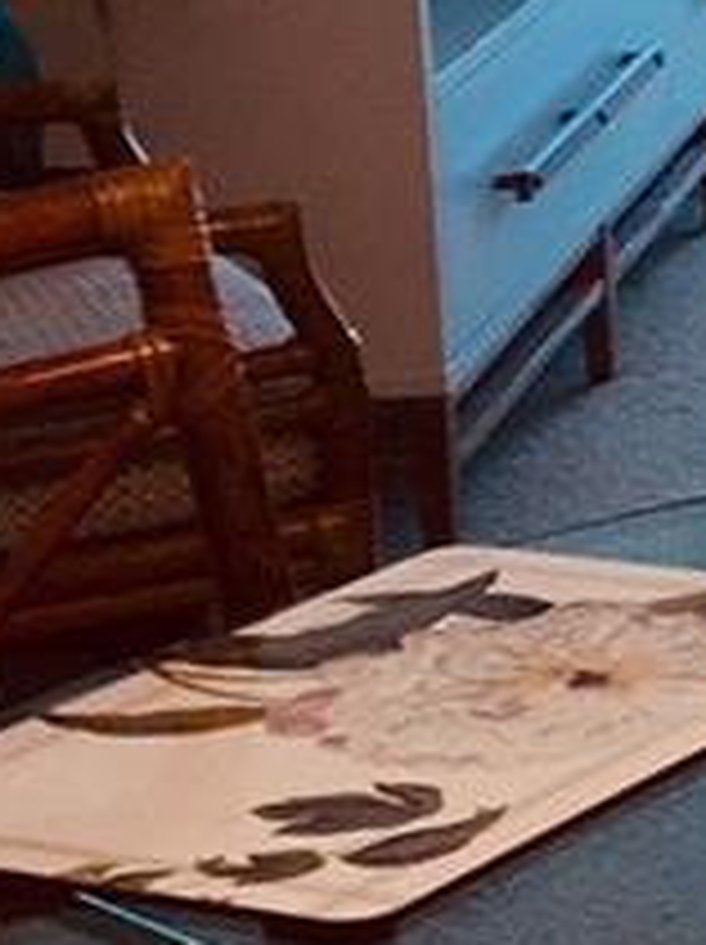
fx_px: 4523
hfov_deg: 8.0
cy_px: -225
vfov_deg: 11.6
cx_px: 1925
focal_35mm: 166
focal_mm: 4.15
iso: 25
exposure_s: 1/60
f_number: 2.2
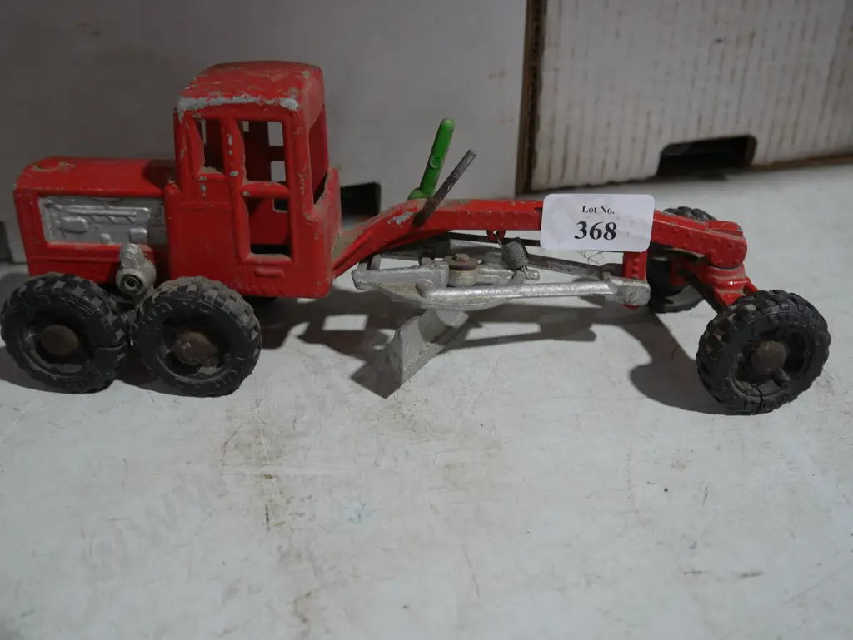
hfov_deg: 51.3
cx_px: 426
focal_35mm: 36
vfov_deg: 39.7
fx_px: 888
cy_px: 320
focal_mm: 18
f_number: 4
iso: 320
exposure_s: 1/60
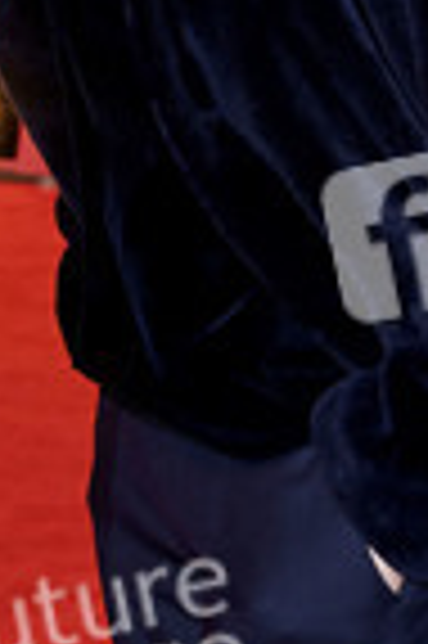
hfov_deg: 9.4
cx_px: 144
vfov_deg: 13.9
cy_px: -9
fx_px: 2592
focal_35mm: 145
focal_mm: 52
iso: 800
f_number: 5
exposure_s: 1/250
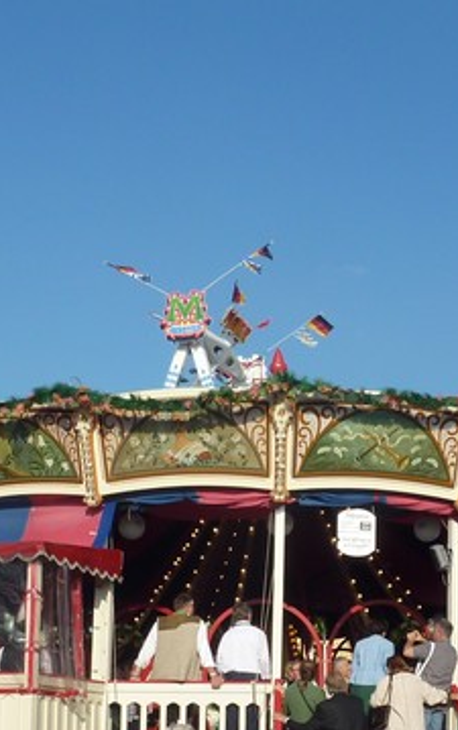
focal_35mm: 59
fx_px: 1176
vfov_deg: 33.4
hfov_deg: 22.0
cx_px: 289
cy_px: 594
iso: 80
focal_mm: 4.1
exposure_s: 1/500
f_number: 5
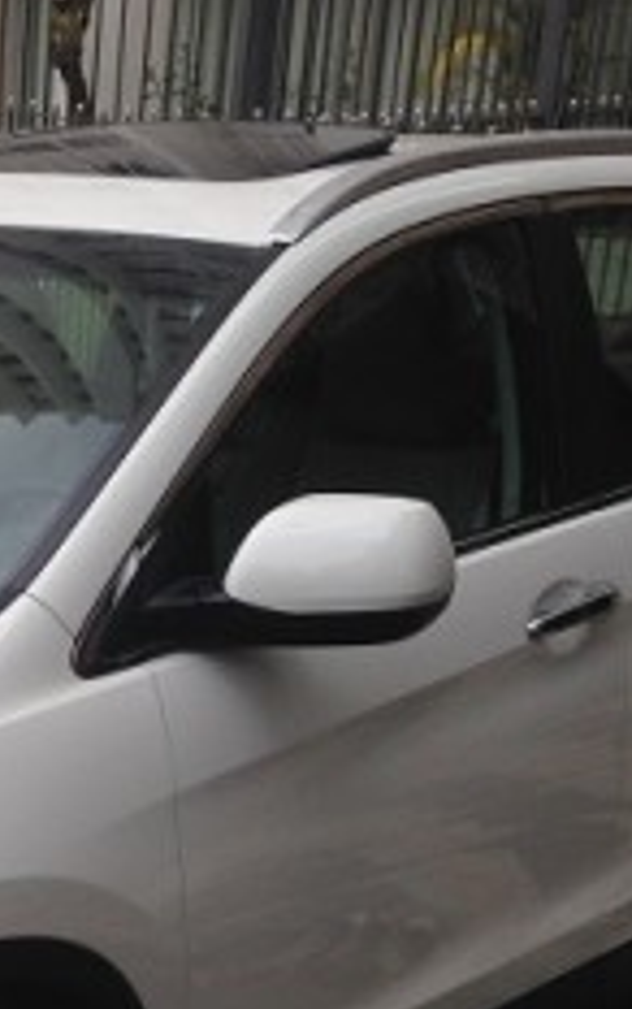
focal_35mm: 90
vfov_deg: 22.6
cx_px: -173
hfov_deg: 14.0
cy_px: 853
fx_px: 2476
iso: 50
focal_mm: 4.12
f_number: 2.4
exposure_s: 1/903
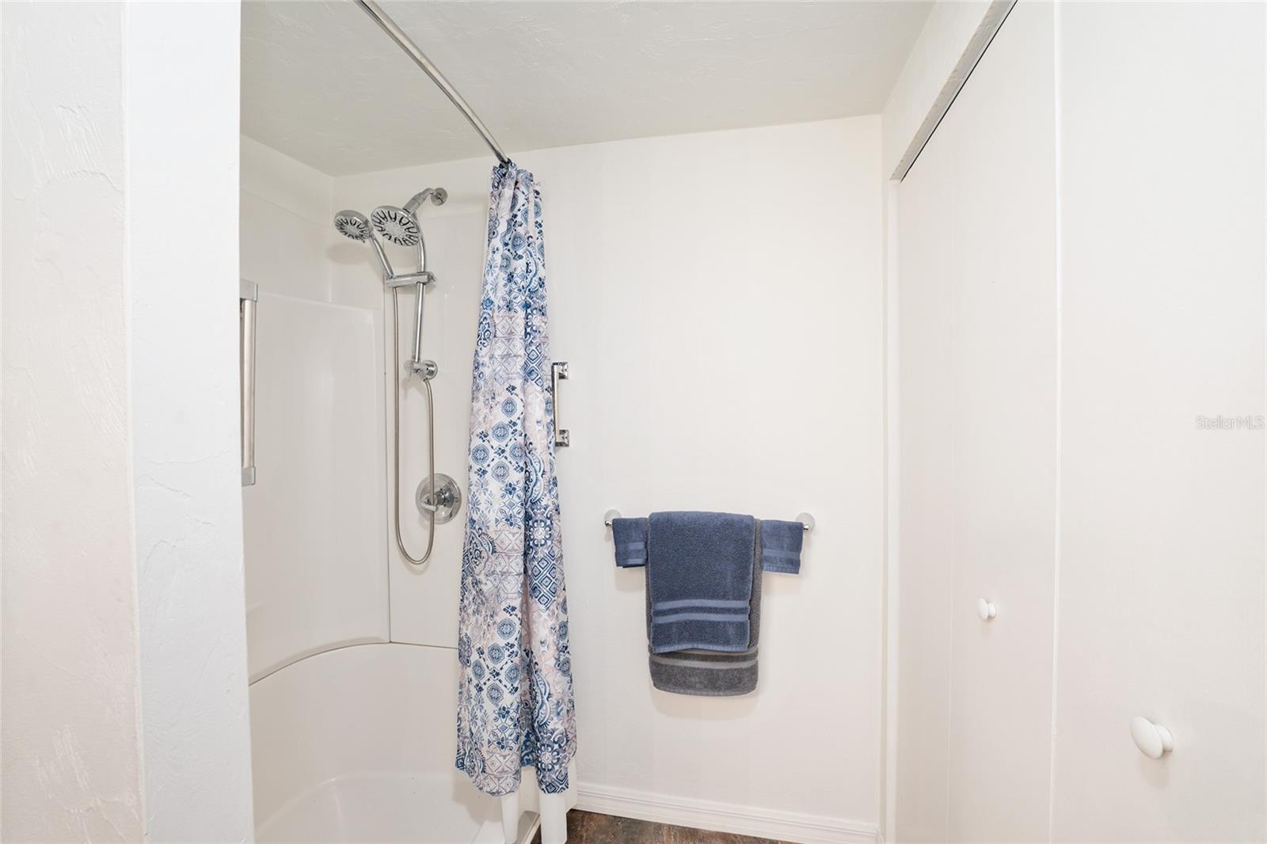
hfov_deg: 104.3
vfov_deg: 81.2
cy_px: 422
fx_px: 493
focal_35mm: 14
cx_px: 634
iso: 400
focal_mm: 14
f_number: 7.1
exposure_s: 1/4
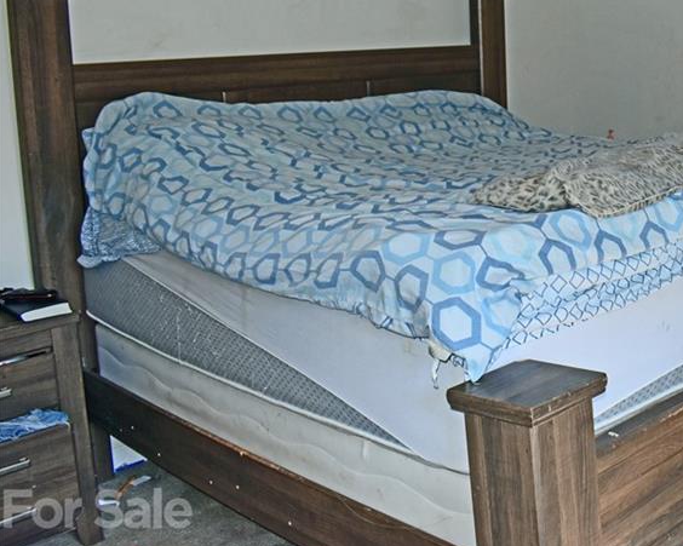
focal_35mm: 46
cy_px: 151
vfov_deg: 32.3
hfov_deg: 37.6
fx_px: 930
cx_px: 618
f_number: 5.6
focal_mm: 18
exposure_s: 1/125
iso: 640
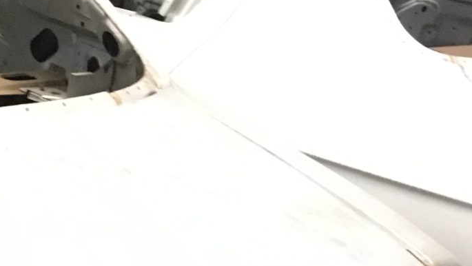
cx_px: -194
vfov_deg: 10.1
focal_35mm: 118
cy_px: 309
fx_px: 1477
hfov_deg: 16.8
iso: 320
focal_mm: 4.15
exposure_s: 1/17
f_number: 2.2
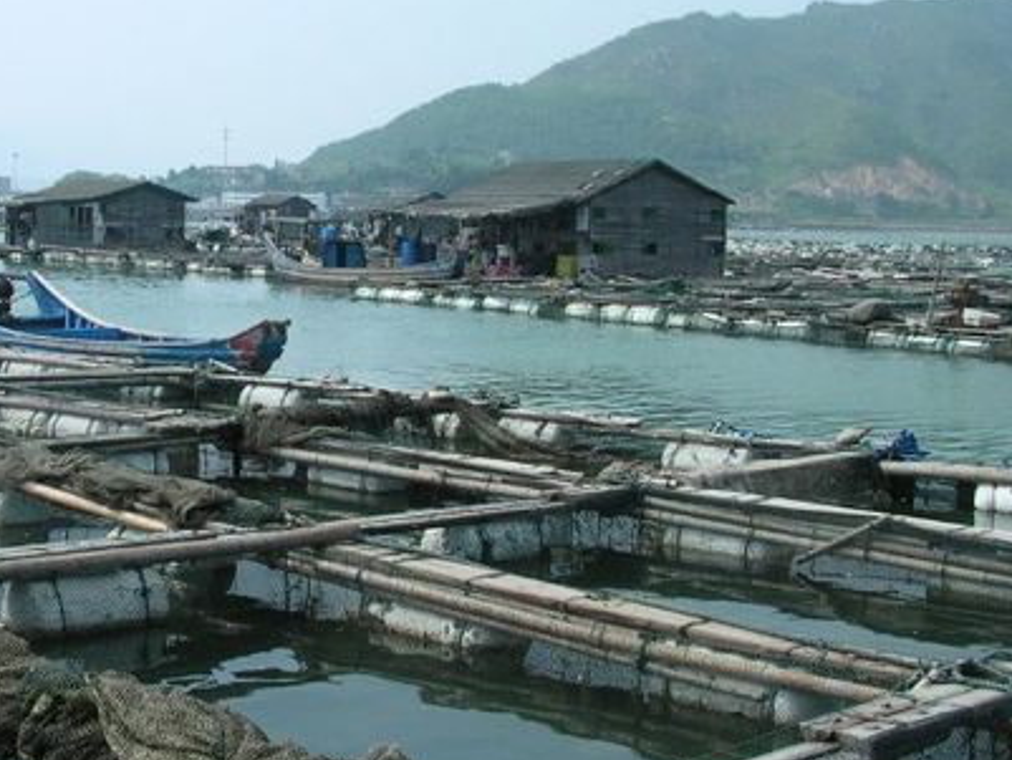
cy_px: 308
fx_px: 1725
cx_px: 268
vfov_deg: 24.8
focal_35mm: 59
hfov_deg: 32.2
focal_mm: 5.6
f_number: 4.5
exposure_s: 1/443
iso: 100
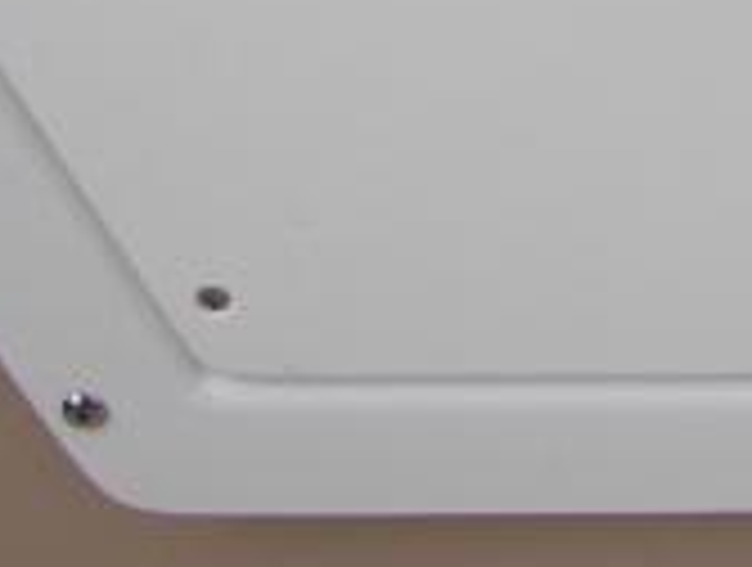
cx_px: 1040
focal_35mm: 172
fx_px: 3745
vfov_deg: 8.1
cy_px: -662
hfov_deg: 11.1
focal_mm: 6.1
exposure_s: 1/500
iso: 50
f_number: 2.8
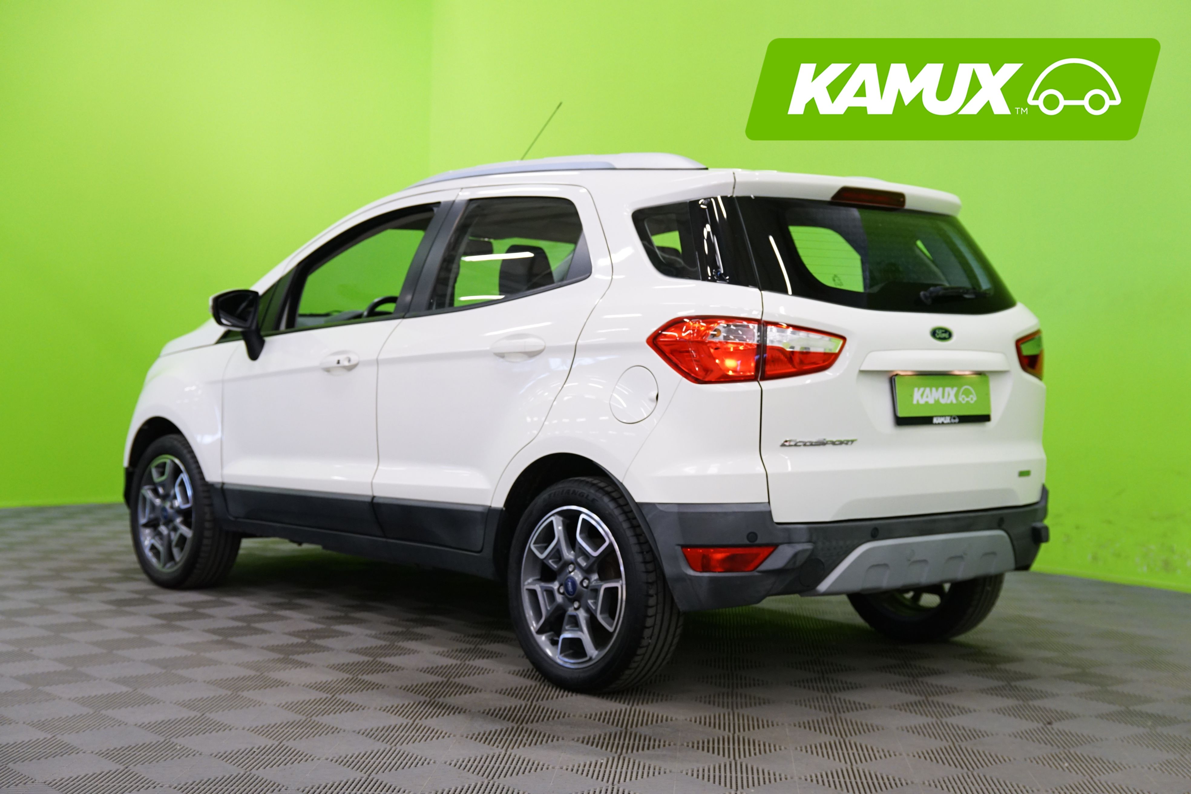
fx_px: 1654
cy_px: 397
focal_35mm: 50
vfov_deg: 27.0
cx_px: 596
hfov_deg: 39.6
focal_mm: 50
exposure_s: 1/60
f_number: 4
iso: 2000
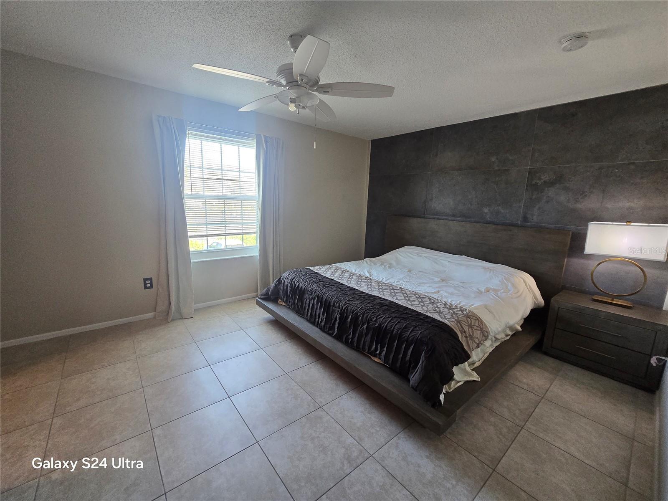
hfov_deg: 106.2
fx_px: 251
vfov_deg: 89.9
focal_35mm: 13
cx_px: 334
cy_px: 250
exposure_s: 1/60
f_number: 2.2
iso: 320
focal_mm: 2.2
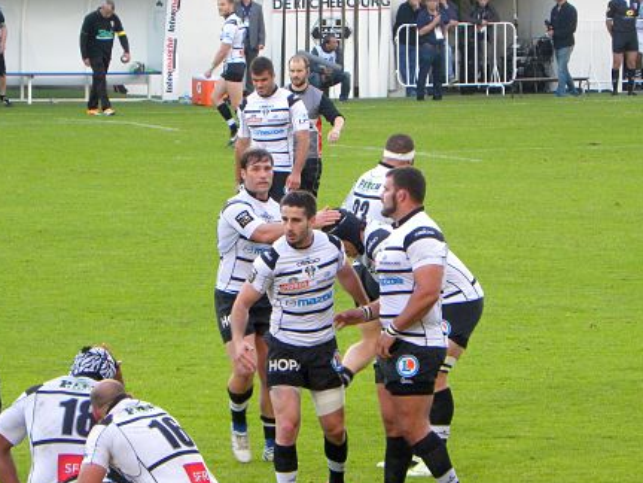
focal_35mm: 343
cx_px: 286
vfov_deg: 4.3
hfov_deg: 5.8
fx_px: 6371
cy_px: 261
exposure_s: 1/125
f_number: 4.5
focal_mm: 44
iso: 319
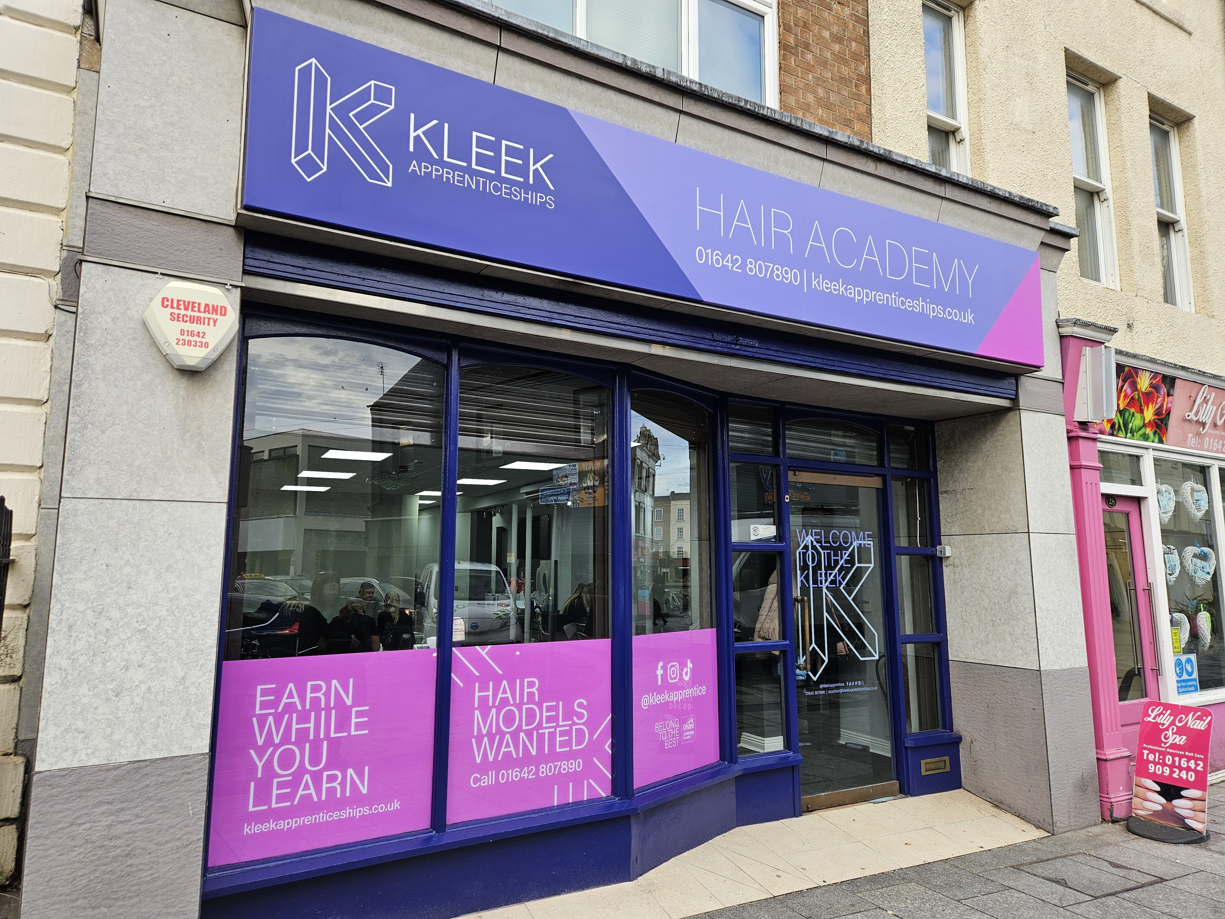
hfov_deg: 73.9
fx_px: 814
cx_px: 612
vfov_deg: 58.9
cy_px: 460
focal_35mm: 23
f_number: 1.8
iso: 25
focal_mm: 5.4
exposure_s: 1/131
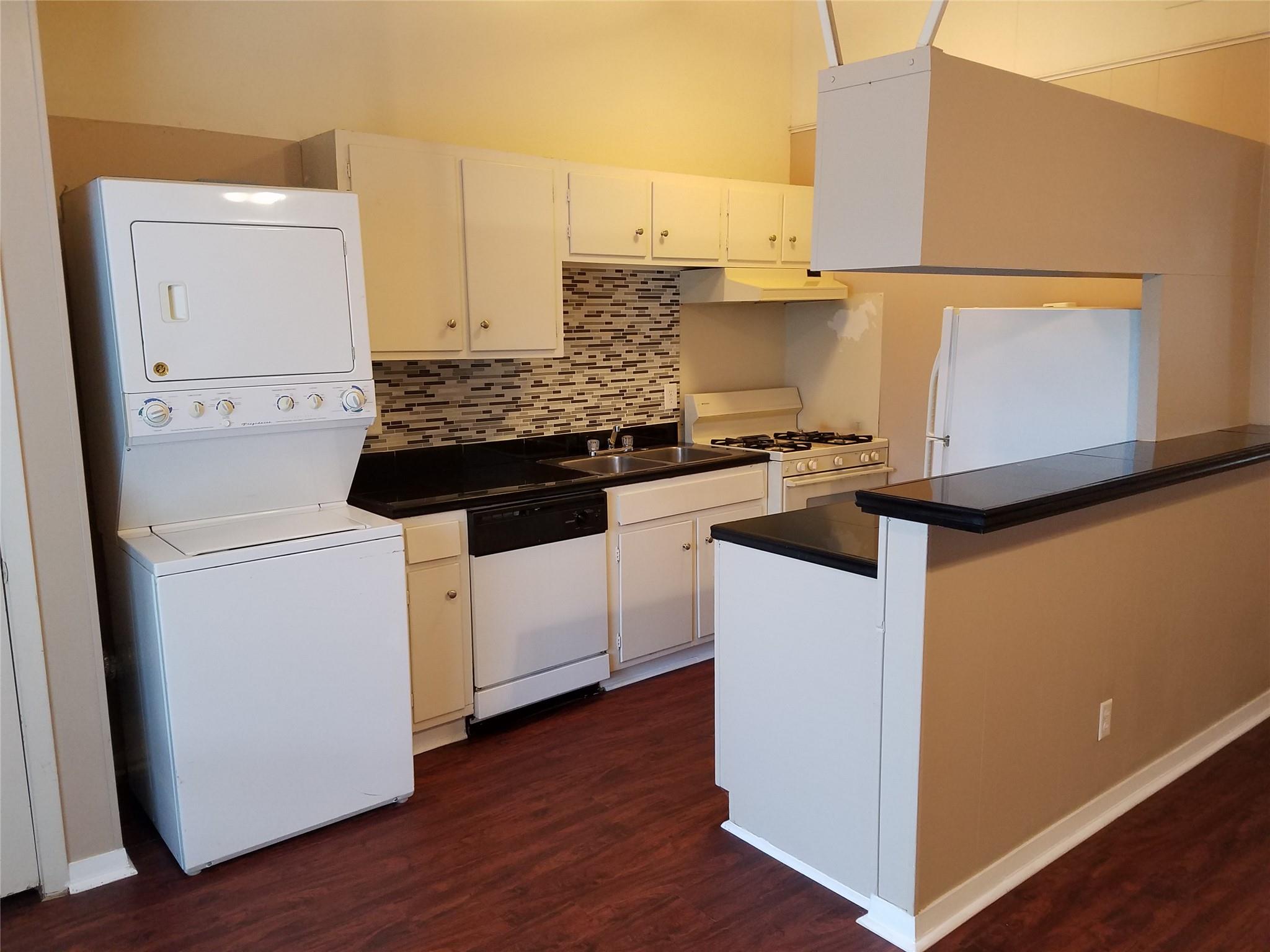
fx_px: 954
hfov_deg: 67.3
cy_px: 476
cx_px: 635
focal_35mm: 26
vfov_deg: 53.1
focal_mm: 4.2
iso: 160
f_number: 1.7
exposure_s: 1/24
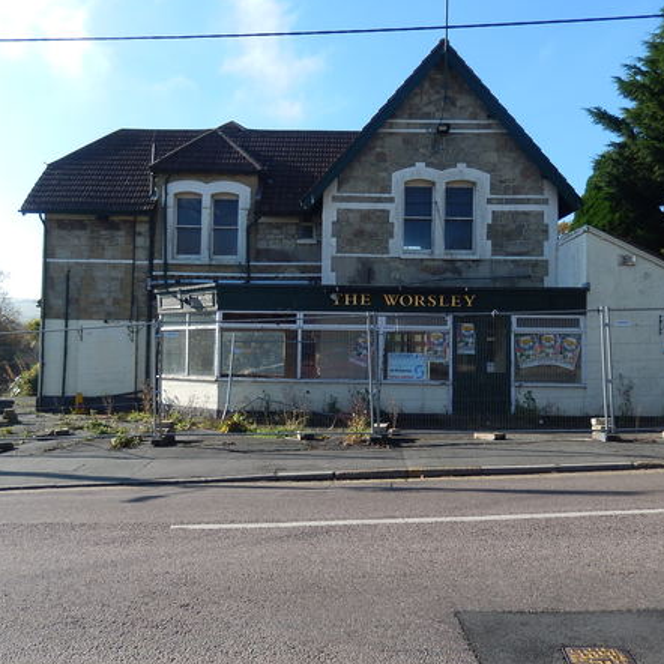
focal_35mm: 32
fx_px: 694
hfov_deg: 51.0
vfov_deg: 51.1
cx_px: 299
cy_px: 330
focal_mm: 4.5
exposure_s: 1/1000
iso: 125
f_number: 3.4
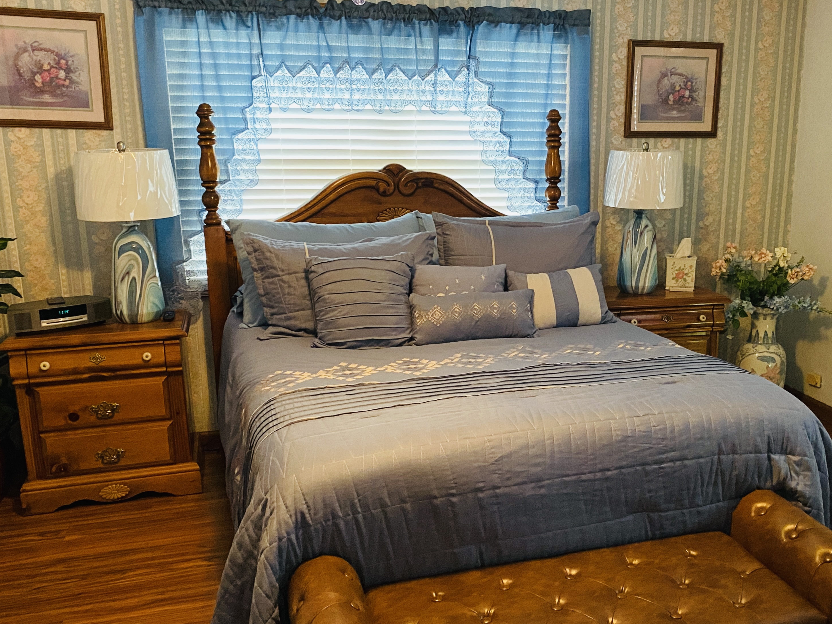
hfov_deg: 50.7
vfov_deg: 39.6
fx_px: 865
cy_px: 342
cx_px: 531
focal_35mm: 36
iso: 640
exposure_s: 1/30
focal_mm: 4.25
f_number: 1.8
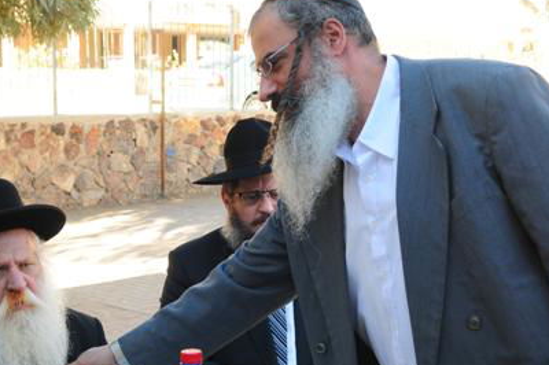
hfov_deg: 29.3
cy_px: 190
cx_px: 277
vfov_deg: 19.7
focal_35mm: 69
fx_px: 1051
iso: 400
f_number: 4.5
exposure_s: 1/250
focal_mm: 23
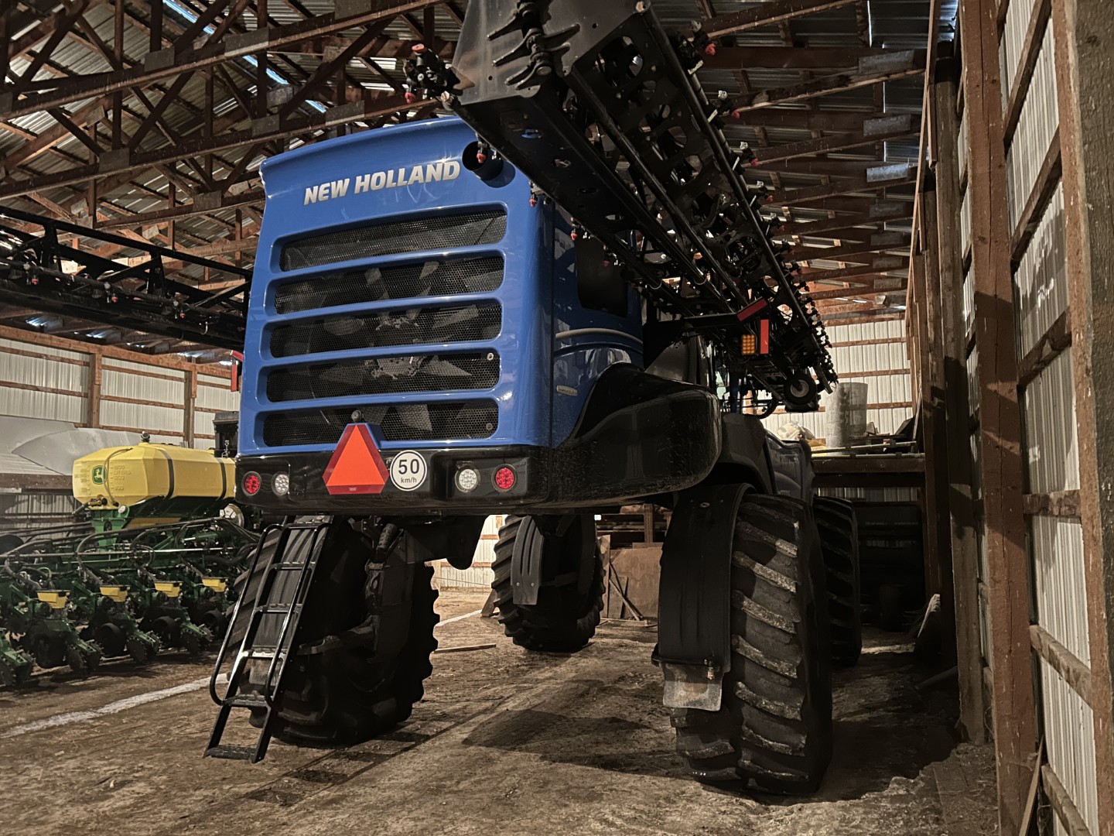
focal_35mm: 26
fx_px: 837
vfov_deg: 53.1
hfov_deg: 67.3
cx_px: 557
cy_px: 418
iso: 640
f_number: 1.5
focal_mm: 5.7
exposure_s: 1/11
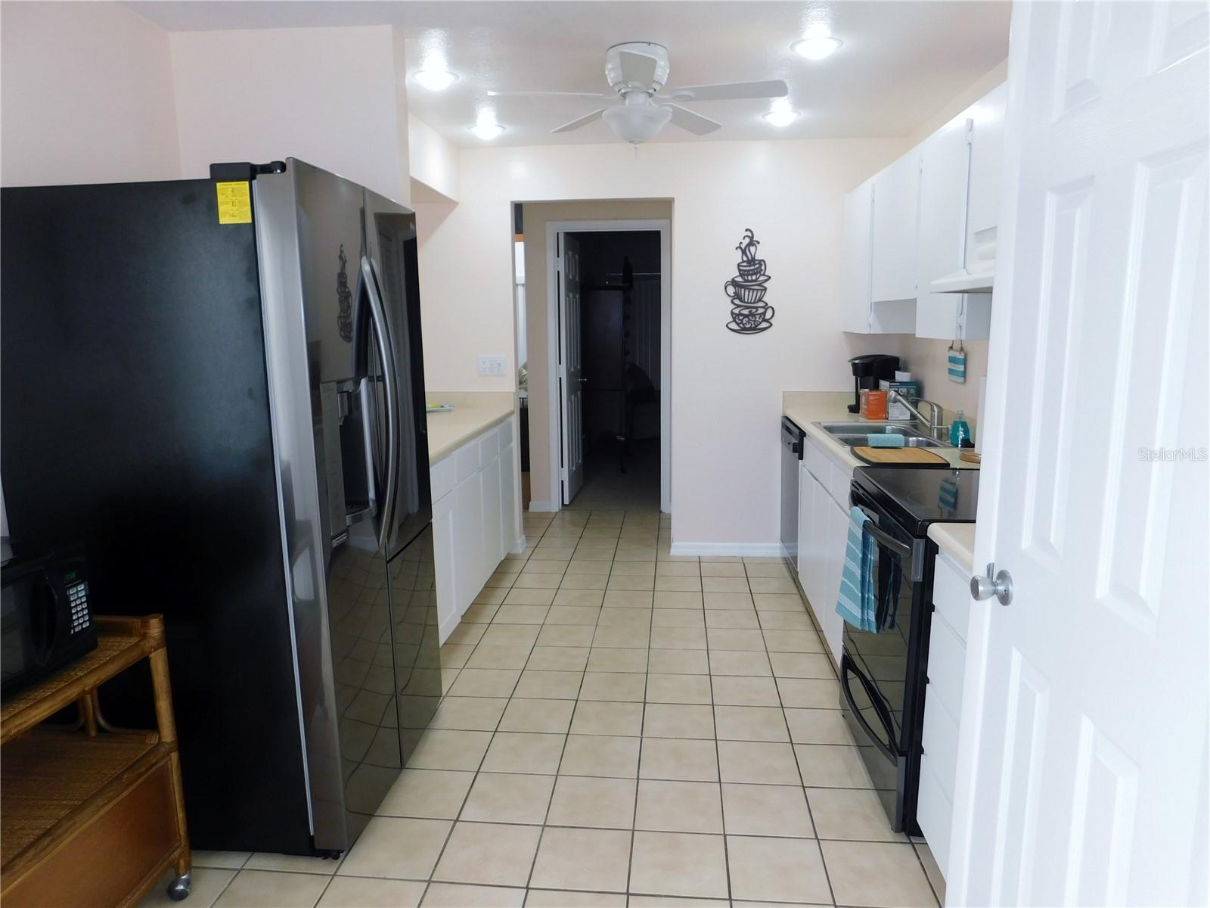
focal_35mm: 23
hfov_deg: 73.9
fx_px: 804
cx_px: 605
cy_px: 454
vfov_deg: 58.9
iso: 125
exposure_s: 1/40
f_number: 3
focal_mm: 4
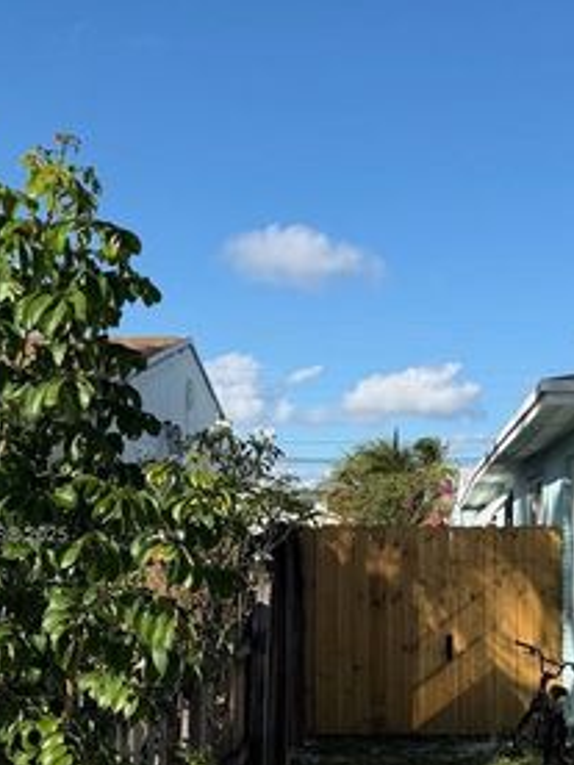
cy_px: 536
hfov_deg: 24.7
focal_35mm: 58
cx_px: 480
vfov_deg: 32.8
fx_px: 1282
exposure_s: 1/4975
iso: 80
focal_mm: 6.76
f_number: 1.78
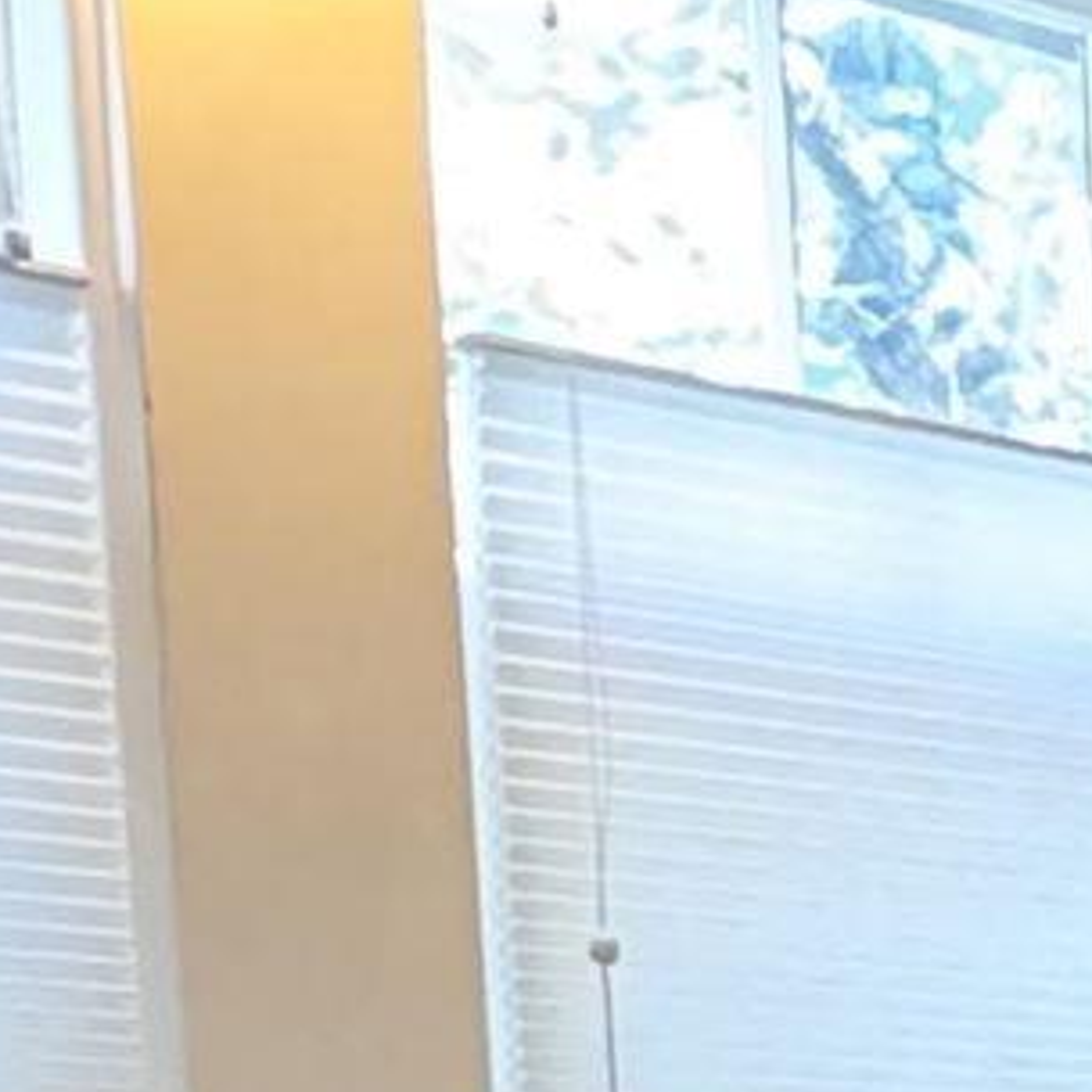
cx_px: 3775
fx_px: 4461
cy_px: 1886
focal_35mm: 125
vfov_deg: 12.8
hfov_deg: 9.2
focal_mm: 2.22
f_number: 2.2
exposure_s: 1/60
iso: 800
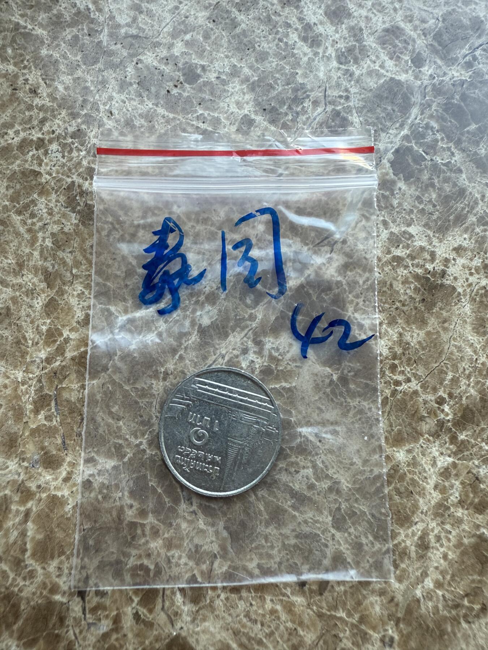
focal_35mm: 24
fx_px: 451
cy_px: 325
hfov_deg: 56.8
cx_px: 244
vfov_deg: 71.6
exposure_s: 1/99
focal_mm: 2.22
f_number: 2.2
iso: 125
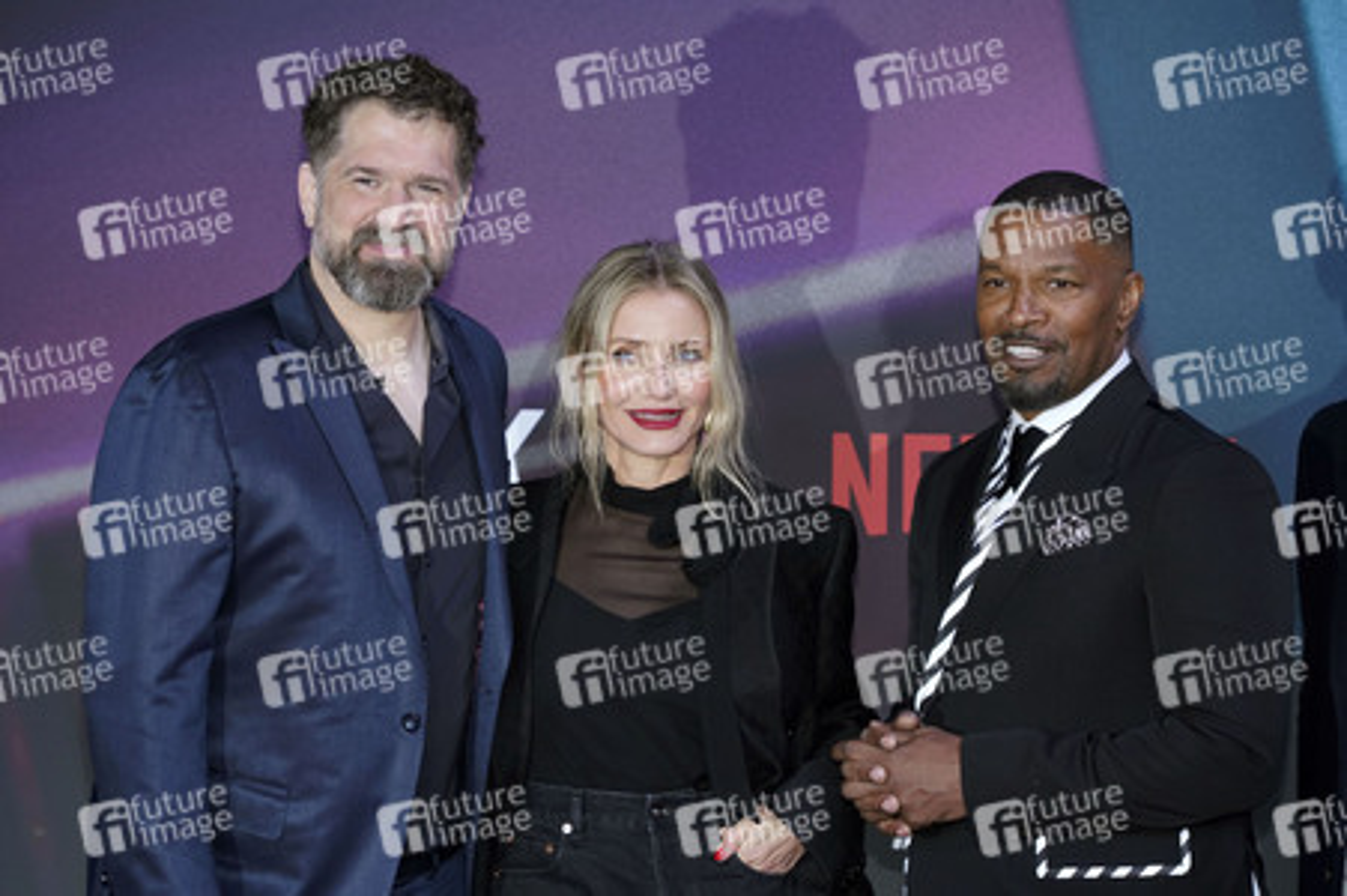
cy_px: 448
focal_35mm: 100
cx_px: 674
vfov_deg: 13.7
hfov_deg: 20.4
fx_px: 3739
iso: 1000
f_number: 5.6
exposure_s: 1/160
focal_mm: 100
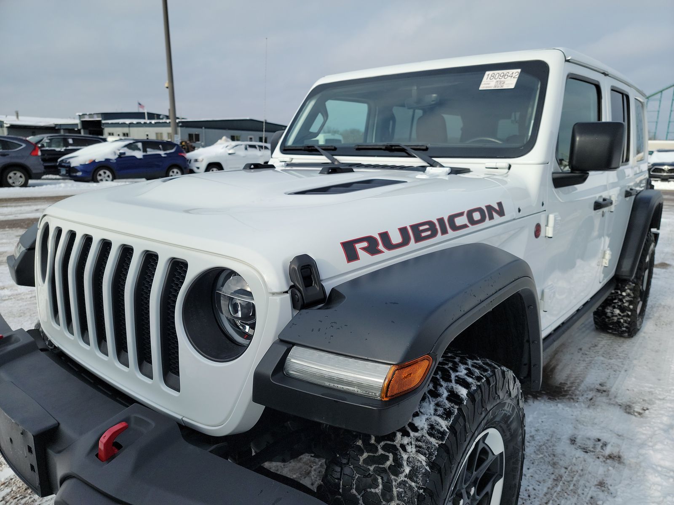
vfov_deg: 56.8
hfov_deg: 71.6
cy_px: 252
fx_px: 467
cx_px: 337
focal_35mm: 24
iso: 50
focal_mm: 6.7
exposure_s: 1/919
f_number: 1.8
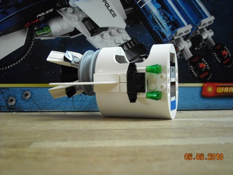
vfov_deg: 29.7
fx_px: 330
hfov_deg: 38.9
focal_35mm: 49
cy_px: 88
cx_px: 116
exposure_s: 1/8
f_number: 3.2
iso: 518
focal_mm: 7.92
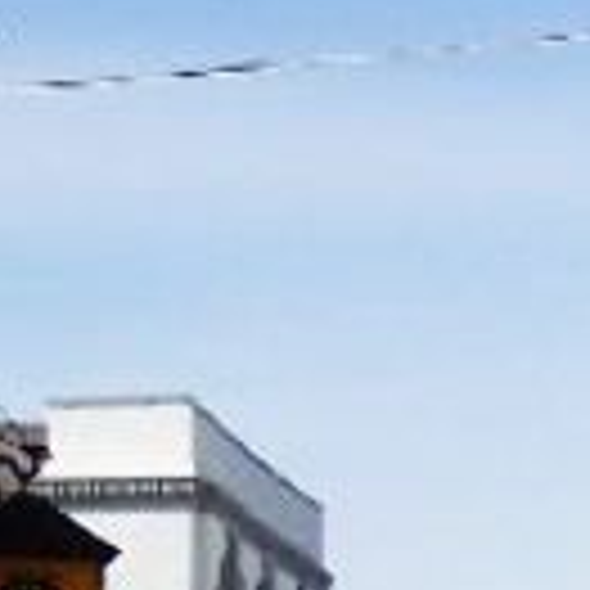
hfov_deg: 5.7
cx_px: 1076
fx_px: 5824
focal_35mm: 302
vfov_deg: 5.7
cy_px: 1081
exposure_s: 1/500
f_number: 6.7
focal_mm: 13.3
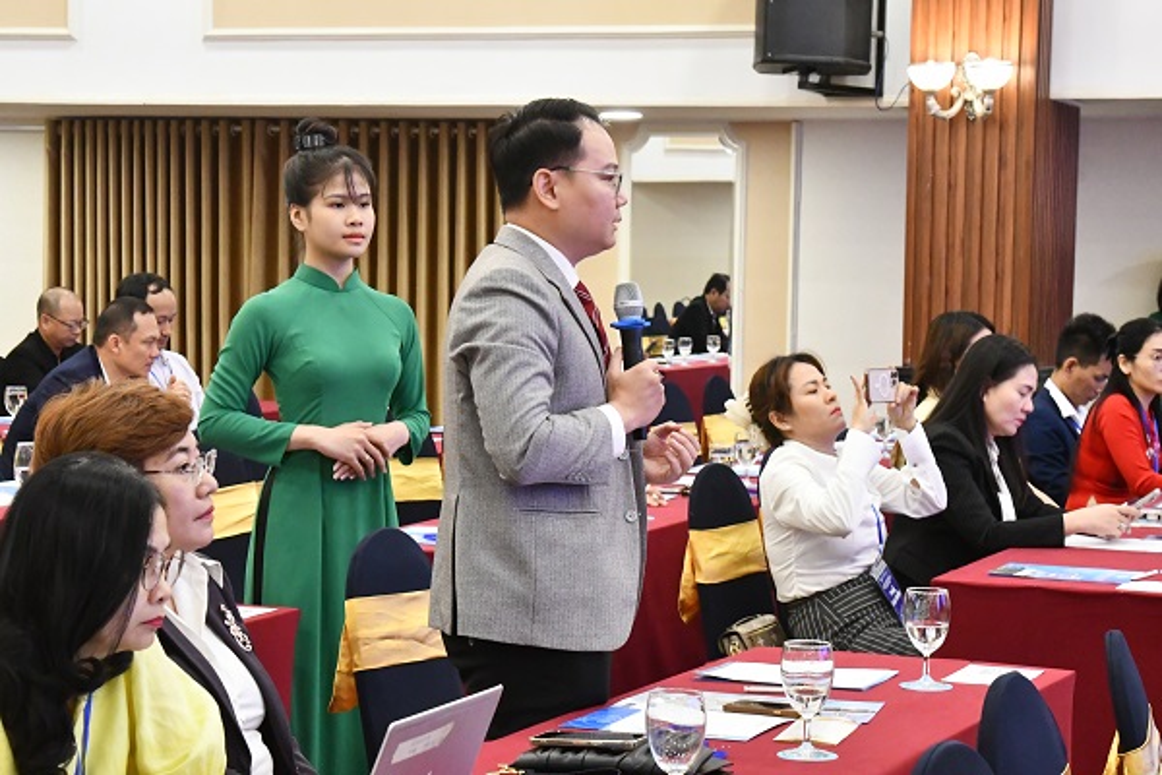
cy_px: 388
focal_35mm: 87
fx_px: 2808
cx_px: 581
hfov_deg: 23.4
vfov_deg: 15.7
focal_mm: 58
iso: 10000
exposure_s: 1/100
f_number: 9
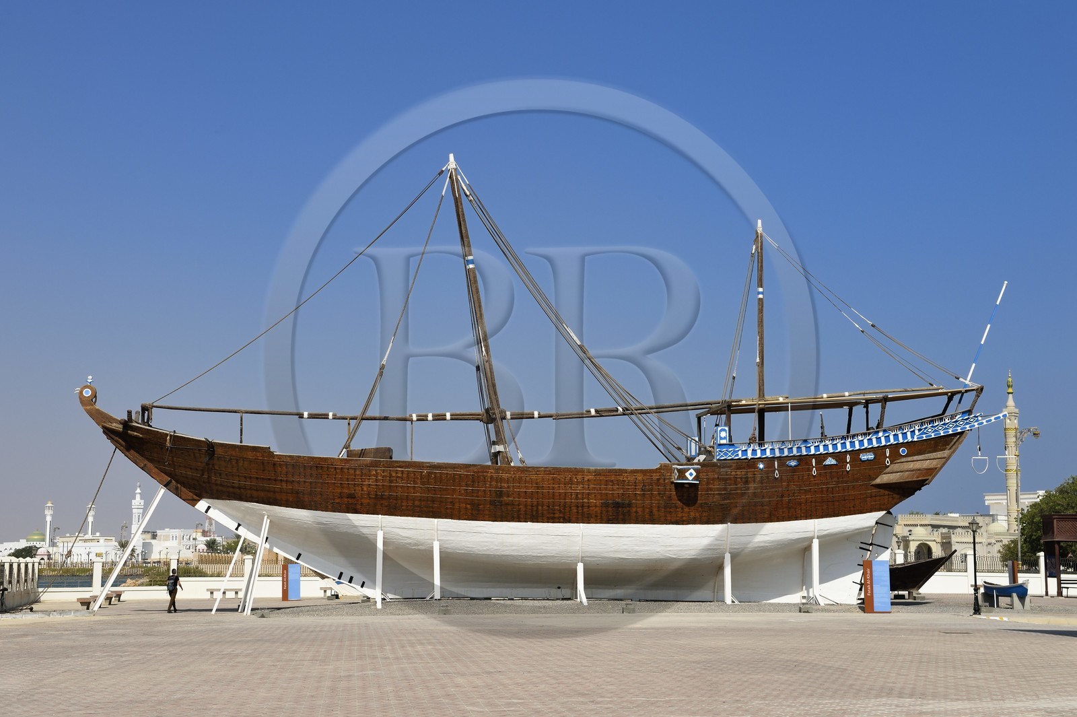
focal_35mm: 60
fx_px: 1794
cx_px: 538
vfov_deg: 22.6
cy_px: 358
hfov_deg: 33.4
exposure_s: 1/500
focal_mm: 60
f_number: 13
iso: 200
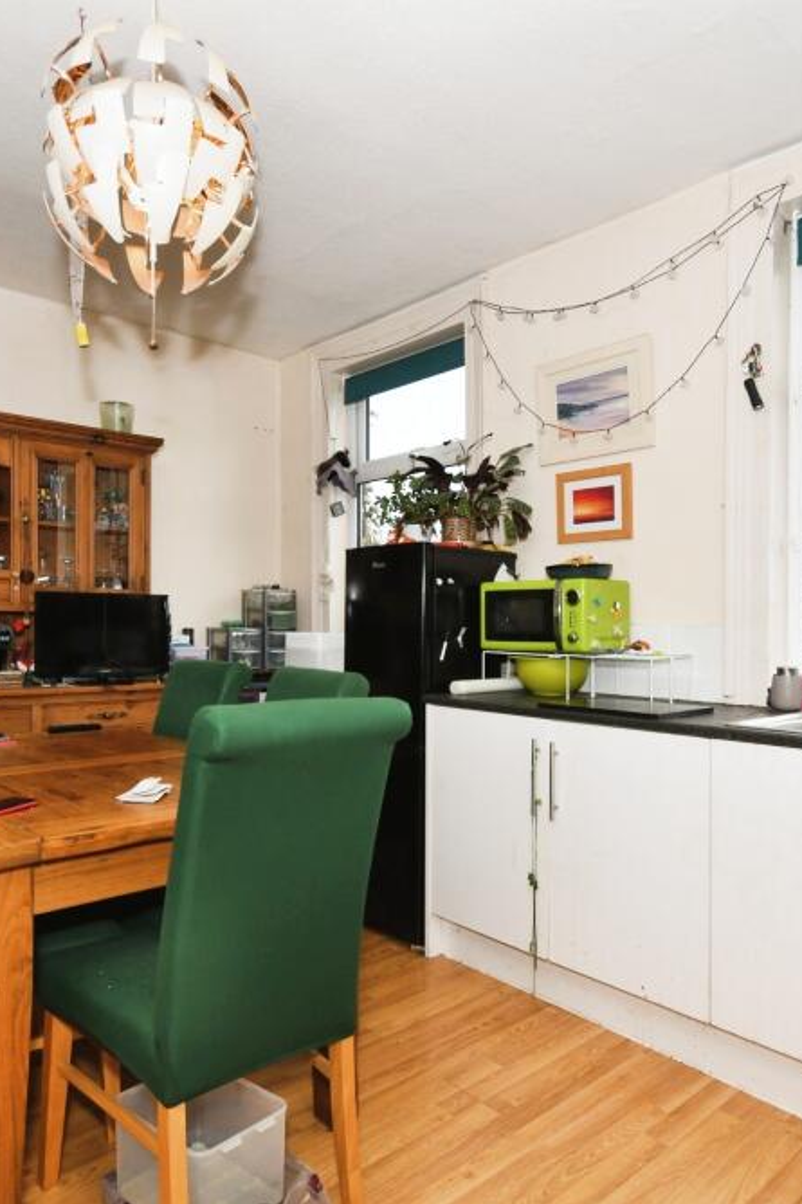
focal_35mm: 23
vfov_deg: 76.1
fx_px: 769
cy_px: 612
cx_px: 382
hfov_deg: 55.1
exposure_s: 1/60
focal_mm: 10
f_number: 8
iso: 400
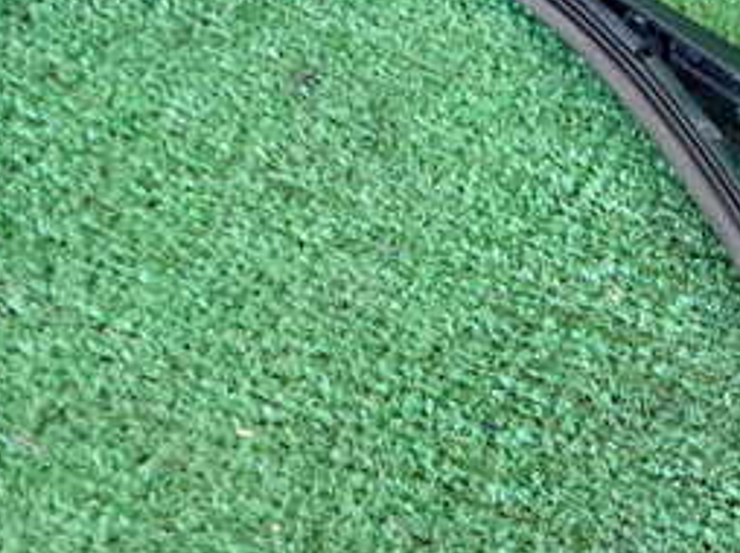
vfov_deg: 20.7
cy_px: 285
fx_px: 1516
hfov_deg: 25.3
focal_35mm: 71
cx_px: 830
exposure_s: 1/125
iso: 500
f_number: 2.3
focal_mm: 5.4
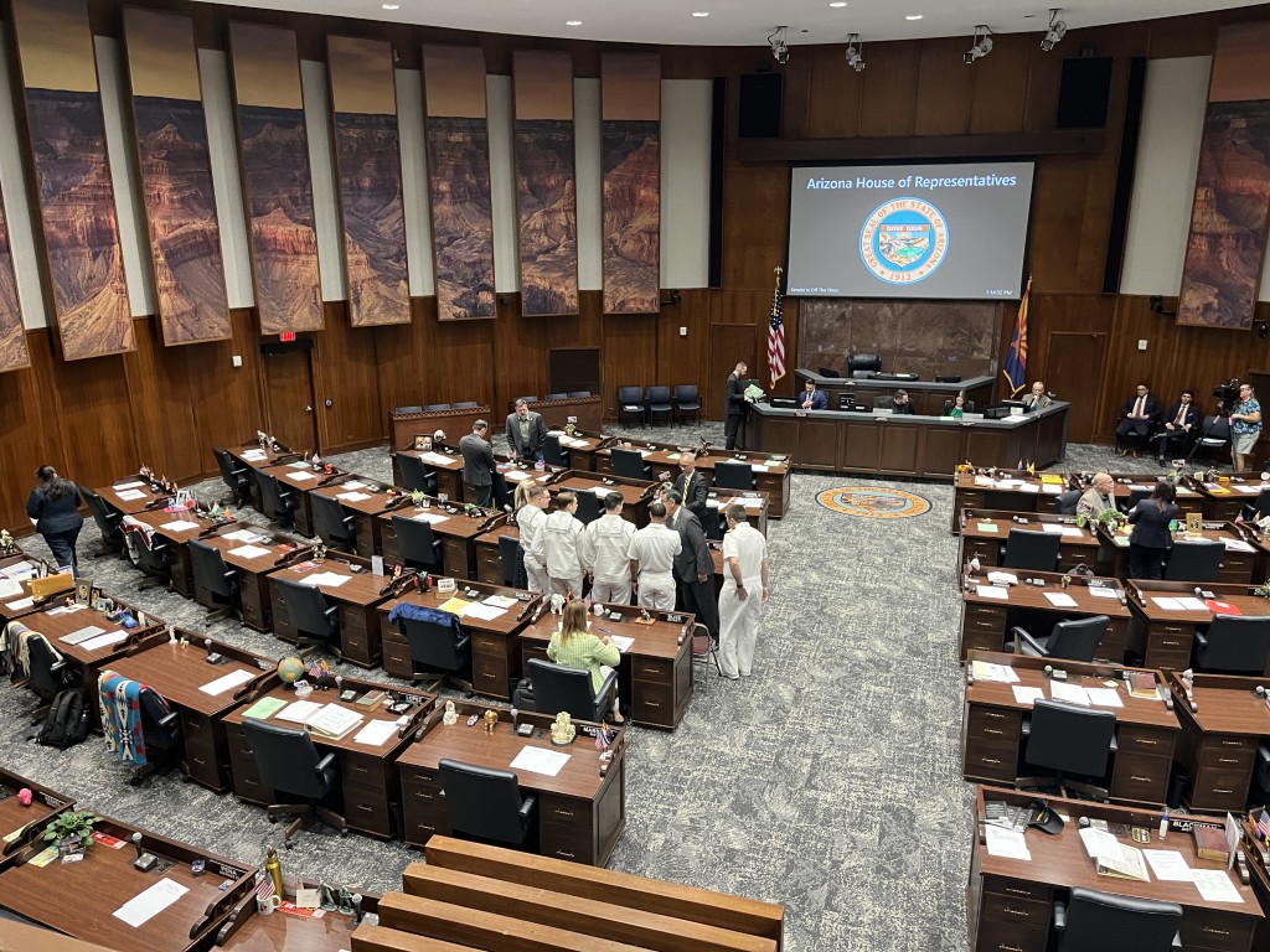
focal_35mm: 26
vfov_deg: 53.1
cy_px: 476
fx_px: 954
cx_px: 635
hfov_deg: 67.3
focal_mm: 5.1
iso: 320
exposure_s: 1/60
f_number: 1.6
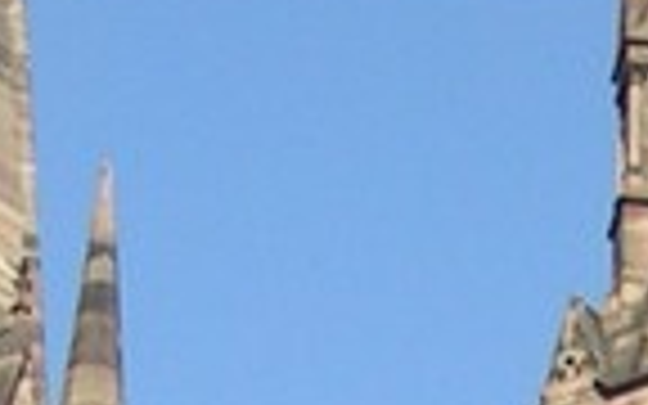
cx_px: 684
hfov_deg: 7.0
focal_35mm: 298
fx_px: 5263
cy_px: 893
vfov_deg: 4.3
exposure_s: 1/200
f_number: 5.6
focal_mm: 5.8
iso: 50
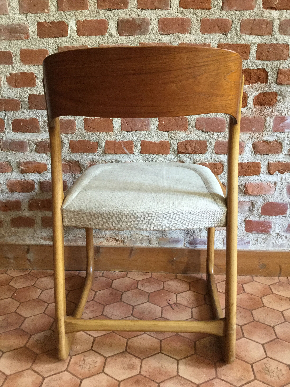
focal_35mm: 31
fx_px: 346
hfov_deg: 45.4
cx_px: 145
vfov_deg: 58.4
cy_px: 194
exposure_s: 1/33
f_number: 2.4
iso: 200
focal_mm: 3.3
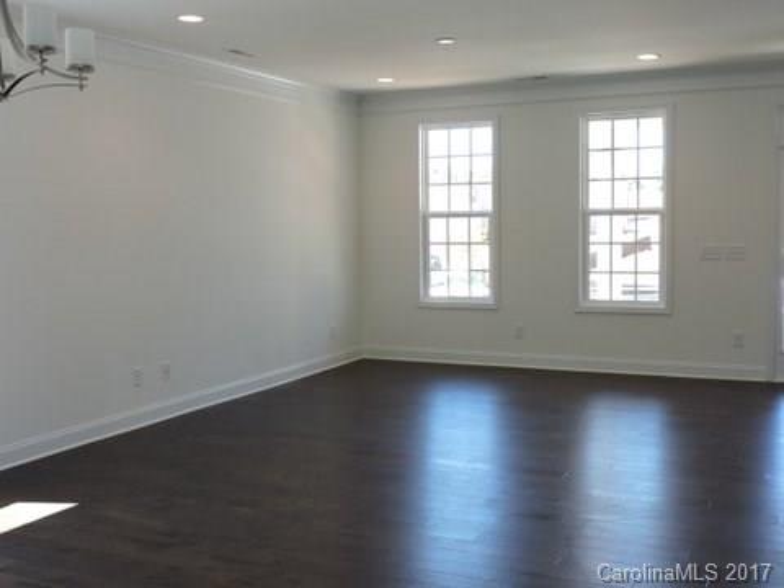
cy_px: 294
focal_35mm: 40
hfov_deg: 46.8
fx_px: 906
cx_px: 392
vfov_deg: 36.0
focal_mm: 7.1
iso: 110
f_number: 3.3
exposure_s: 1/50
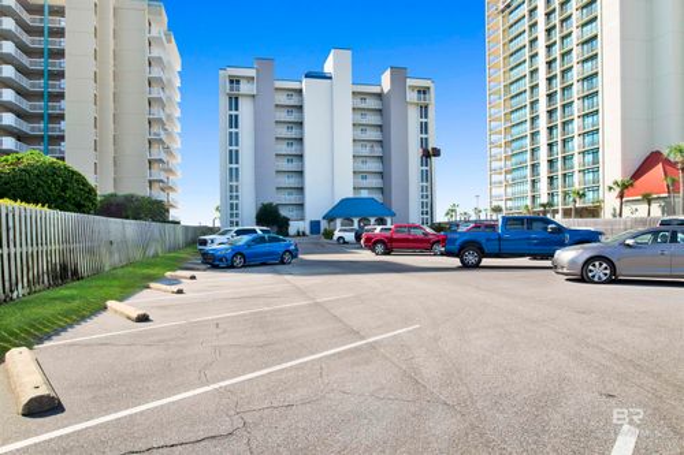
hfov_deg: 78.6
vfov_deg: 57.2
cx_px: 342
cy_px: 228
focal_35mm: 22
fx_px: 418
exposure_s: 1/160
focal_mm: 22
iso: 200
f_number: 11
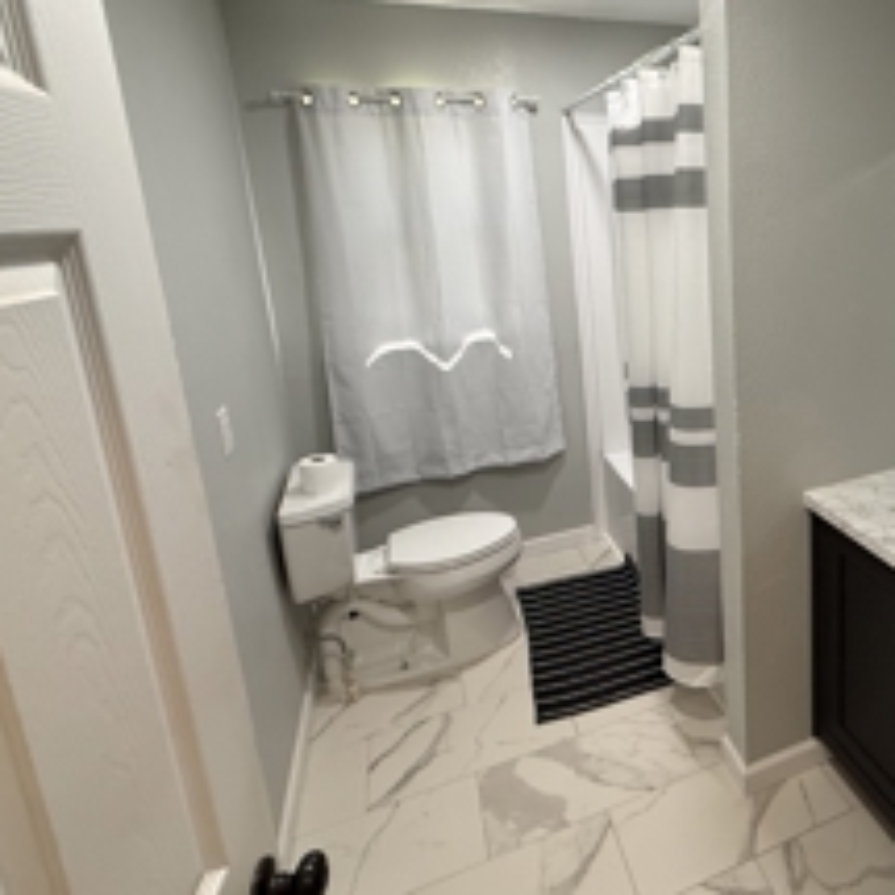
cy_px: 346
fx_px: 673
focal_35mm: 23
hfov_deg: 62.0
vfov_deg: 66.4
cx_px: 708
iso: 250
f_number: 2.2
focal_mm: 2.22
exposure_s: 1/120
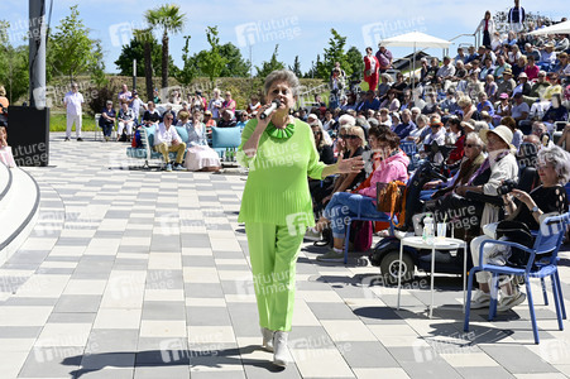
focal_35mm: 51
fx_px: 807
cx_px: 285
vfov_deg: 26.4
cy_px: 190
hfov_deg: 38.9
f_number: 9
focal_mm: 51
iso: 80
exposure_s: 1/200
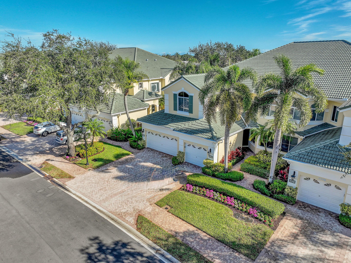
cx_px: 176
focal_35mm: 24
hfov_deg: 71.6
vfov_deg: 56.8
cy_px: 132
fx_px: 243
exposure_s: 1/1600
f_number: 2.8
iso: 110
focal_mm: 12.3
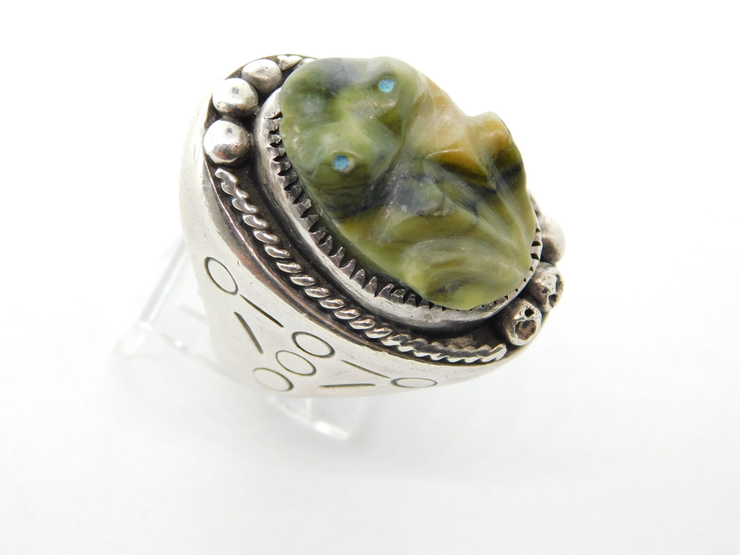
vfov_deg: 18.2
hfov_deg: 24.1
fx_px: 1731
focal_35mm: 81
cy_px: 280
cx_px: 368
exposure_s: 1/100
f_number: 4.4
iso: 125
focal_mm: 14.2
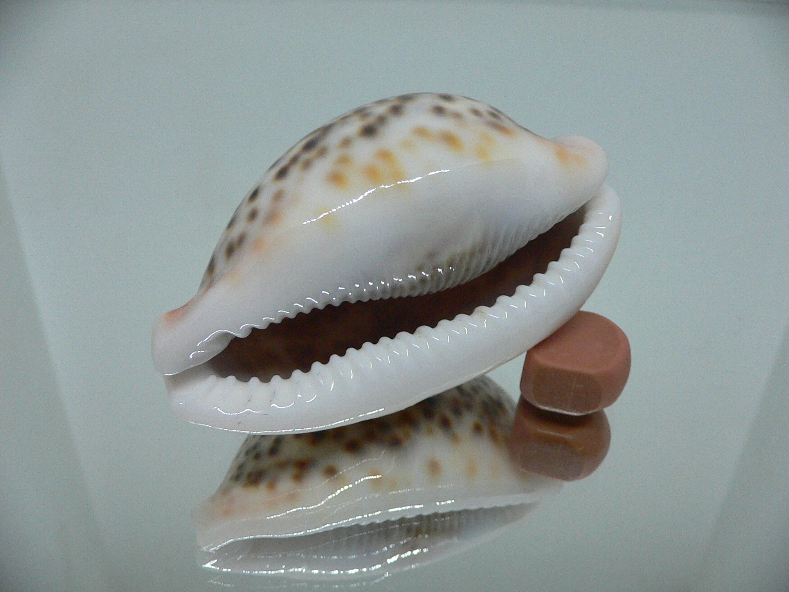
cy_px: 296
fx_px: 798
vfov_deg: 40.7
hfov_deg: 52.6
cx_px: 394
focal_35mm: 35
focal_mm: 4.6
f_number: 2.8
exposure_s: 1/60
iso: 200
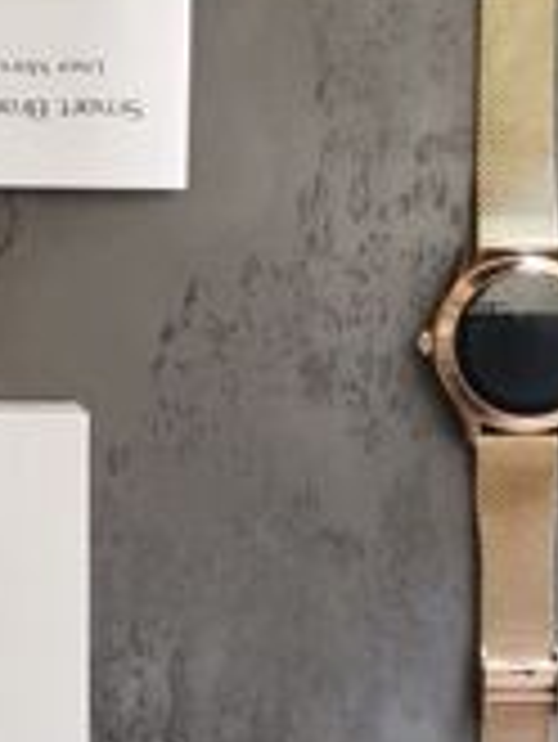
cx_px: -104
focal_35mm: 93
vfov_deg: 21.0
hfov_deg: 15.4
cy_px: 297
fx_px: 1996
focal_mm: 6.7
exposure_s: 1/50
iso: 800
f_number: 1.8
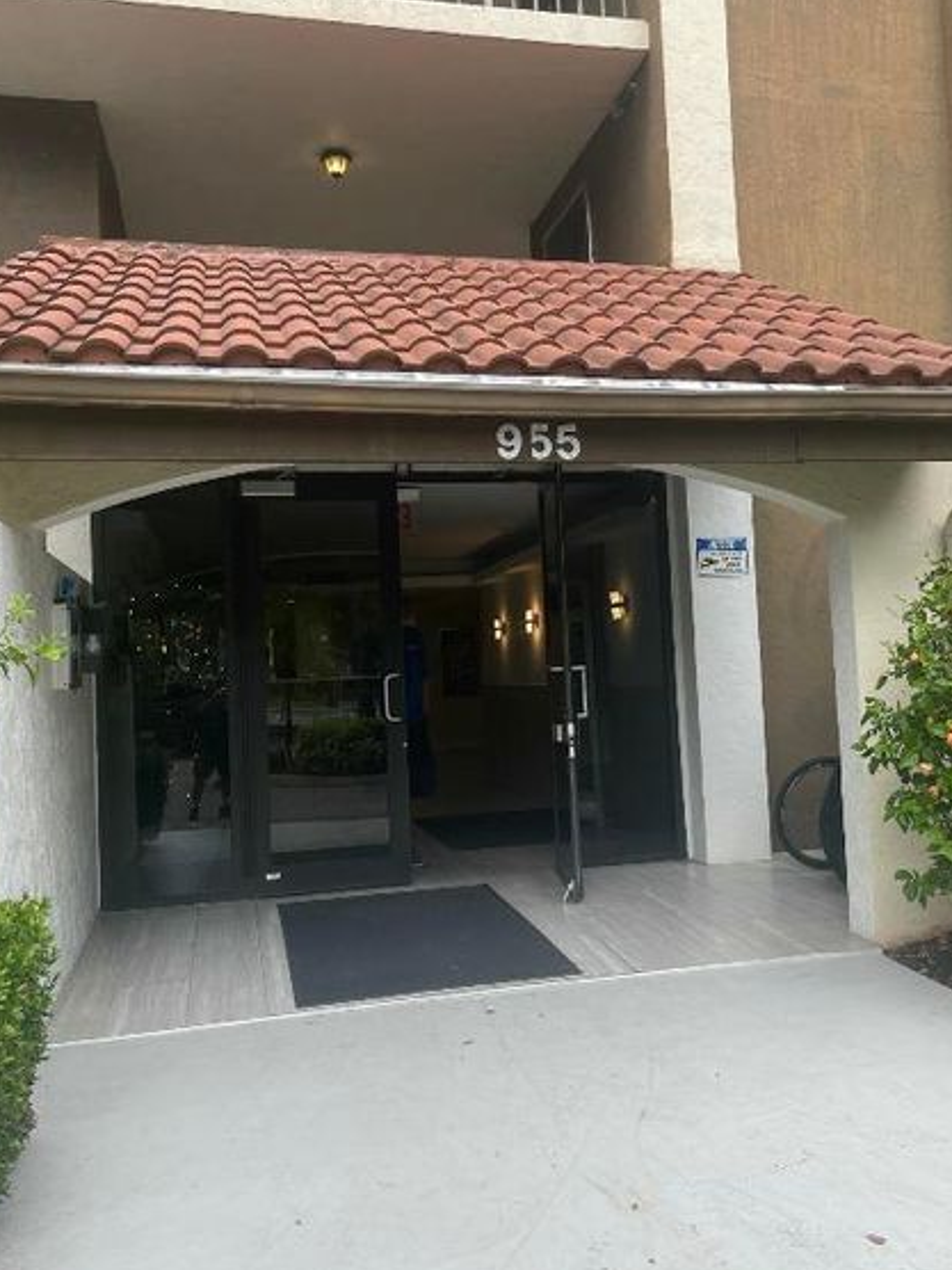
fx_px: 1100
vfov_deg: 59.9
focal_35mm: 30
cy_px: 604
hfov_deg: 46.7
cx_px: 518
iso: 32
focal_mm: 5.1
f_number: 1.6
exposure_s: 1/388
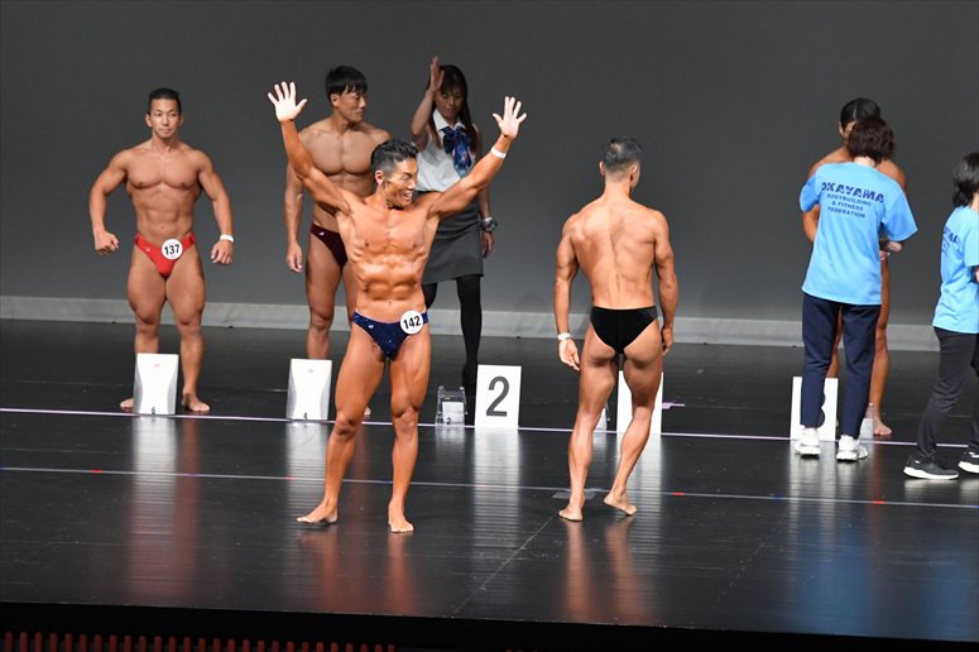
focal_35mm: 255
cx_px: 490
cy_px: 326
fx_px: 6931
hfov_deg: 8.1
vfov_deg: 5.4
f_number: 5.6
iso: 5000
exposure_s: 1/400
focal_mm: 170
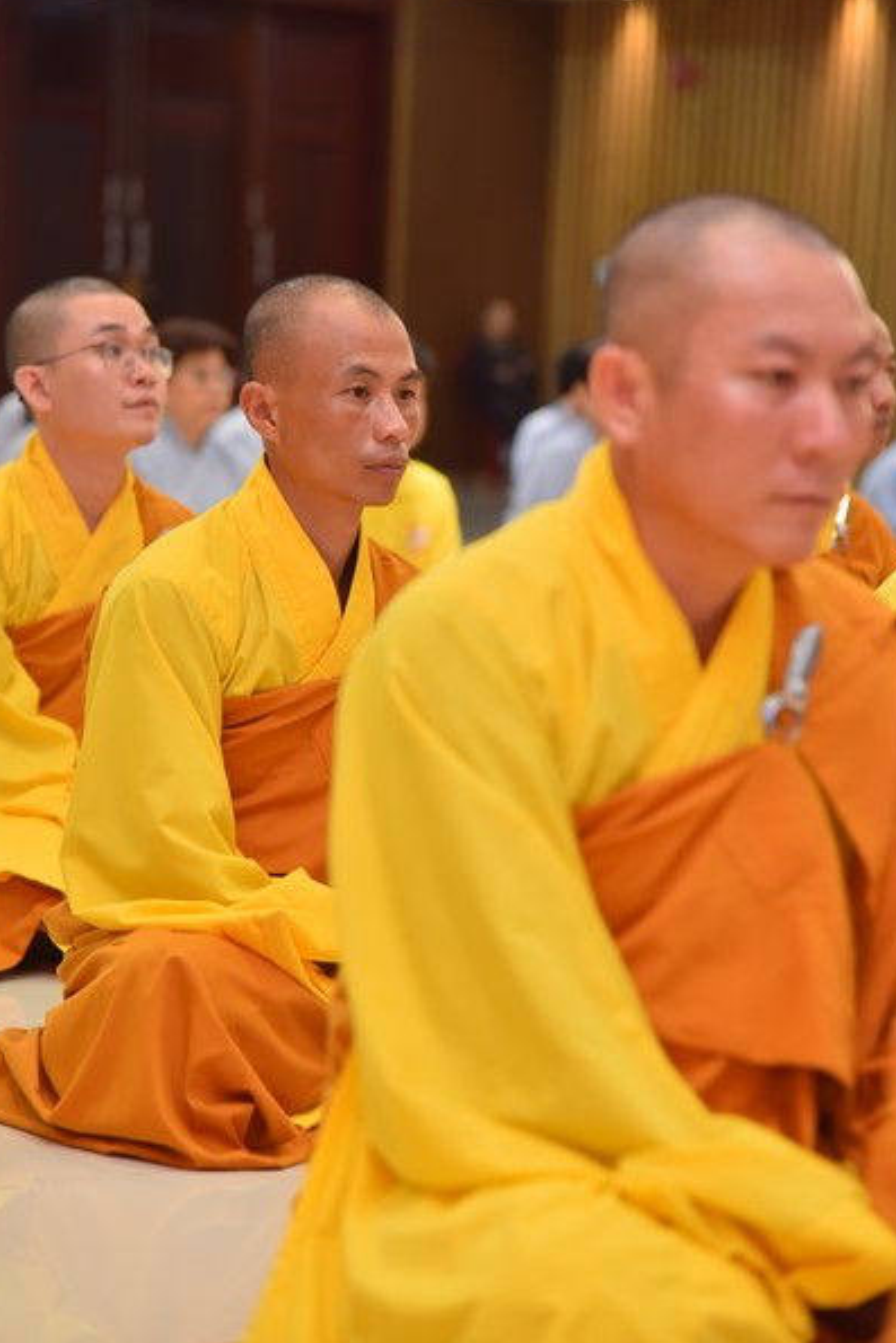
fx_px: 4887
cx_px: 423
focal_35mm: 131
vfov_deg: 15.6
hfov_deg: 10.5
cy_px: 632
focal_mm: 120
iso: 1250
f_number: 4
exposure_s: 1/125
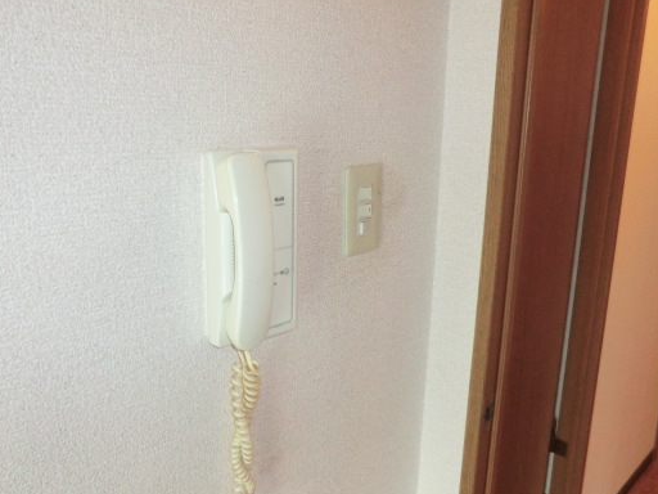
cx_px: 279
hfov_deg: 59.7
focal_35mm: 30
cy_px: 256
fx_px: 570
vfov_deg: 46.8
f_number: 3.2
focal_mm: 4.3
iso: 400
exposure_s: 1/30
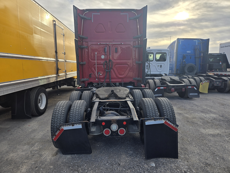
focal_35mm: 23
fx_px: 153
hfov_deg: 73.9
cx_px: 115
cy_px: 86
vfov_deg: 58.9
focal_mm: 5.4
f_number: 1.8
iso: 25
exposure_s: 1/1053
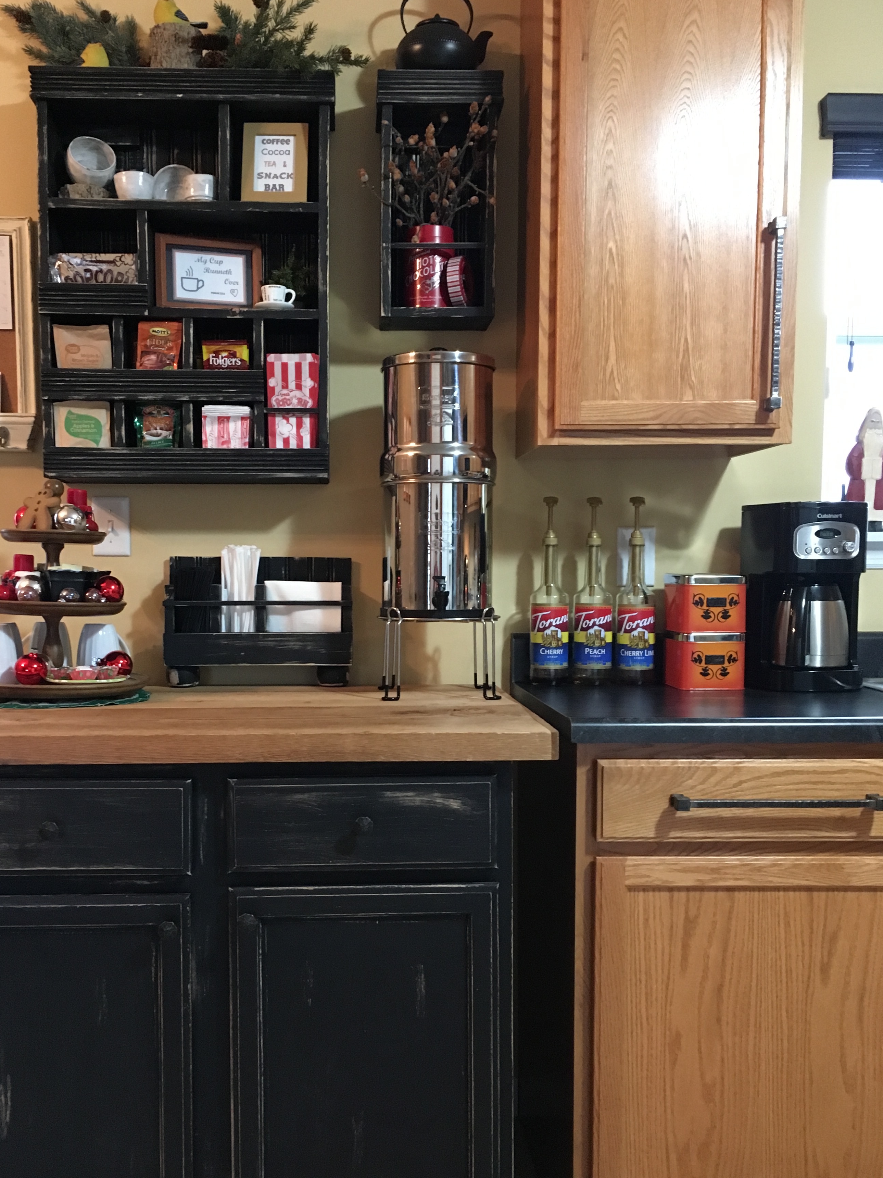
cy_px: 652
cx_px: 375
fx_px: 1156
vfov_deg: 53.9
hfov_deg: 41.7
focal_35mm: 34
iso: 200
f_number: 2.2
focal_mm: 4.15
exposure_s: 1/15
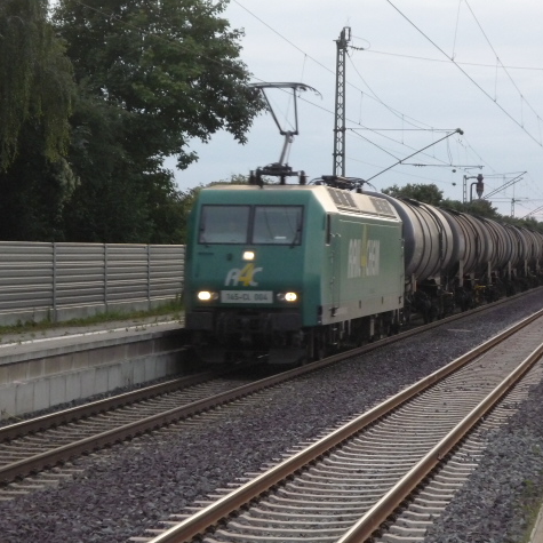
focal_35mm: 119
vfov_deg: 14.7
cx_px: 284
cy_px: 272
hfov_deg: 14.7
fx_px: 2112
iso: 400
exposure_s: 1/80
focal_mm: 16.5
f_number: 5.1
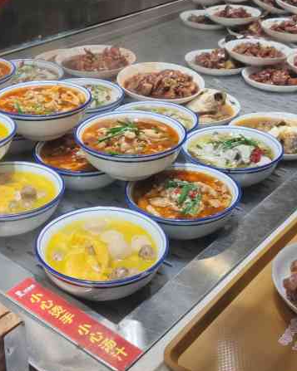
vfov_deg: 35.2
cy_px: 143
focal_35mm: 53
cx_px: 136
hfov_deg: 28.6
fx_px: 583
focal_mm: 4.75
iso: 112
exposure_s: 1/145
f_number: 1.75
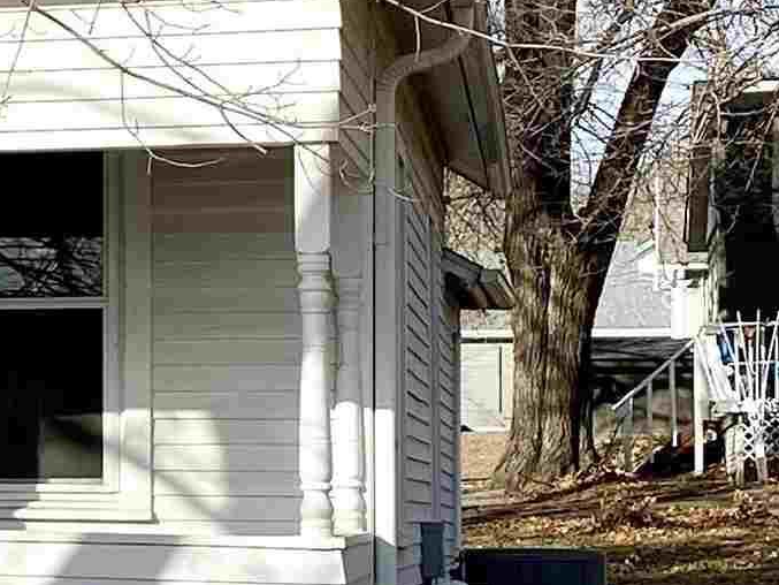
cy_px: 288
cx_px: -471
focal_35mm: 118
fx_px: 2656
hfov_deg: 15.1
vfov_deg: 12.6
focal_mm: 4.25
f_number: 1.8
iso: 32
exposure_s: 1/2268
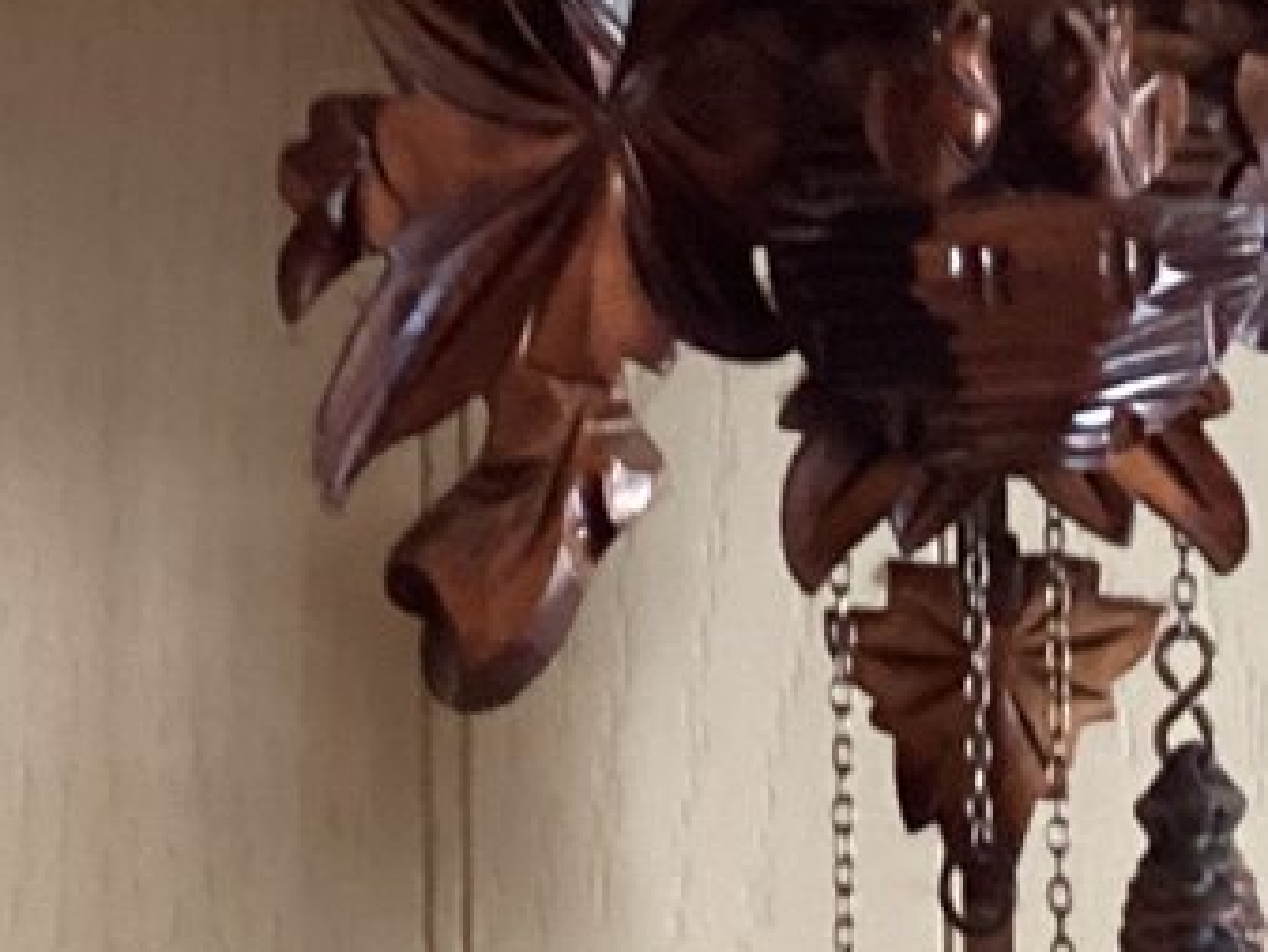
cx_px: 848
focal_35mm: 139
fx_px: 5093
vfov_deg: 10.6
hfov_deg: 14.2
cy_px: 2
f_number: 2.4
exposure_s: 1/30
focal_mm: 3.3
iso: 400
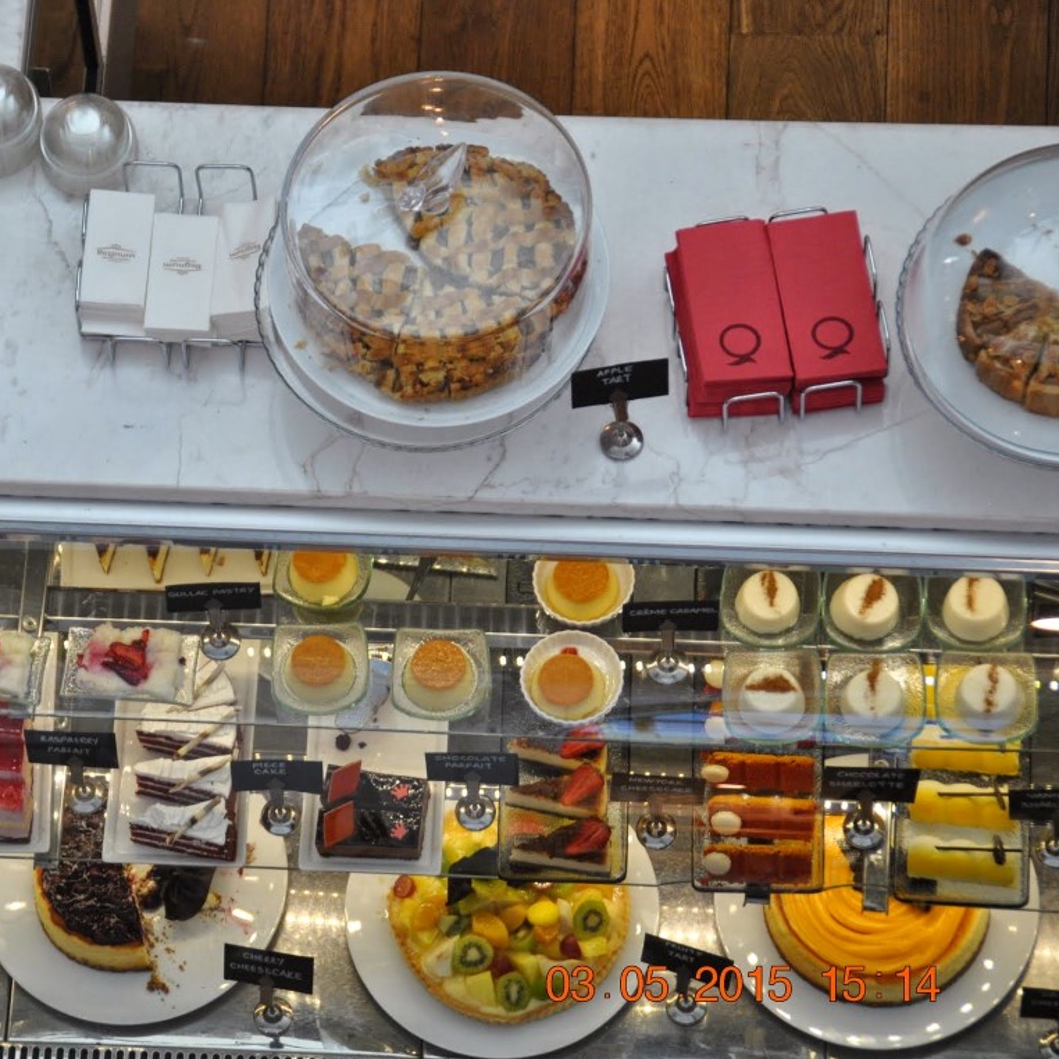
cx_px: 295
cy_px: 531
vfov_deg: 8.7
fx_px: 6979
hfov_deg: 8.7
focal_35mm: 202
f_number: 5.3
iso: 400
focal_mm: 105
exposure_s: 1/40
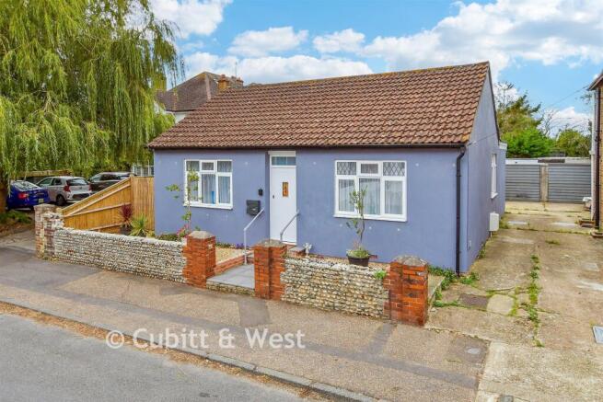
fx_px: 419
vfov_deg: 51.3
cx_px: 302
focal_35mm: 25
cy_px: 201
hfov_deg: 71.5
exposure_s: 1/320
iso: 400
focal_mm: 17
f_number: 8
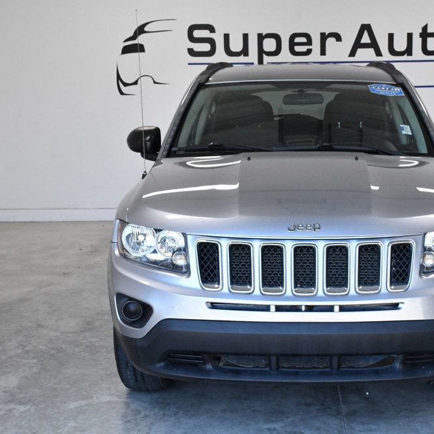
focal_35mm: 52
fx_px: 738
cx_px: 292
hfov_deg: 32.5
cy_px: 219
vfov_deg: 32.8
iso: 2500
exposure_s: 1/400
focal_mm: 27
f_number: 10
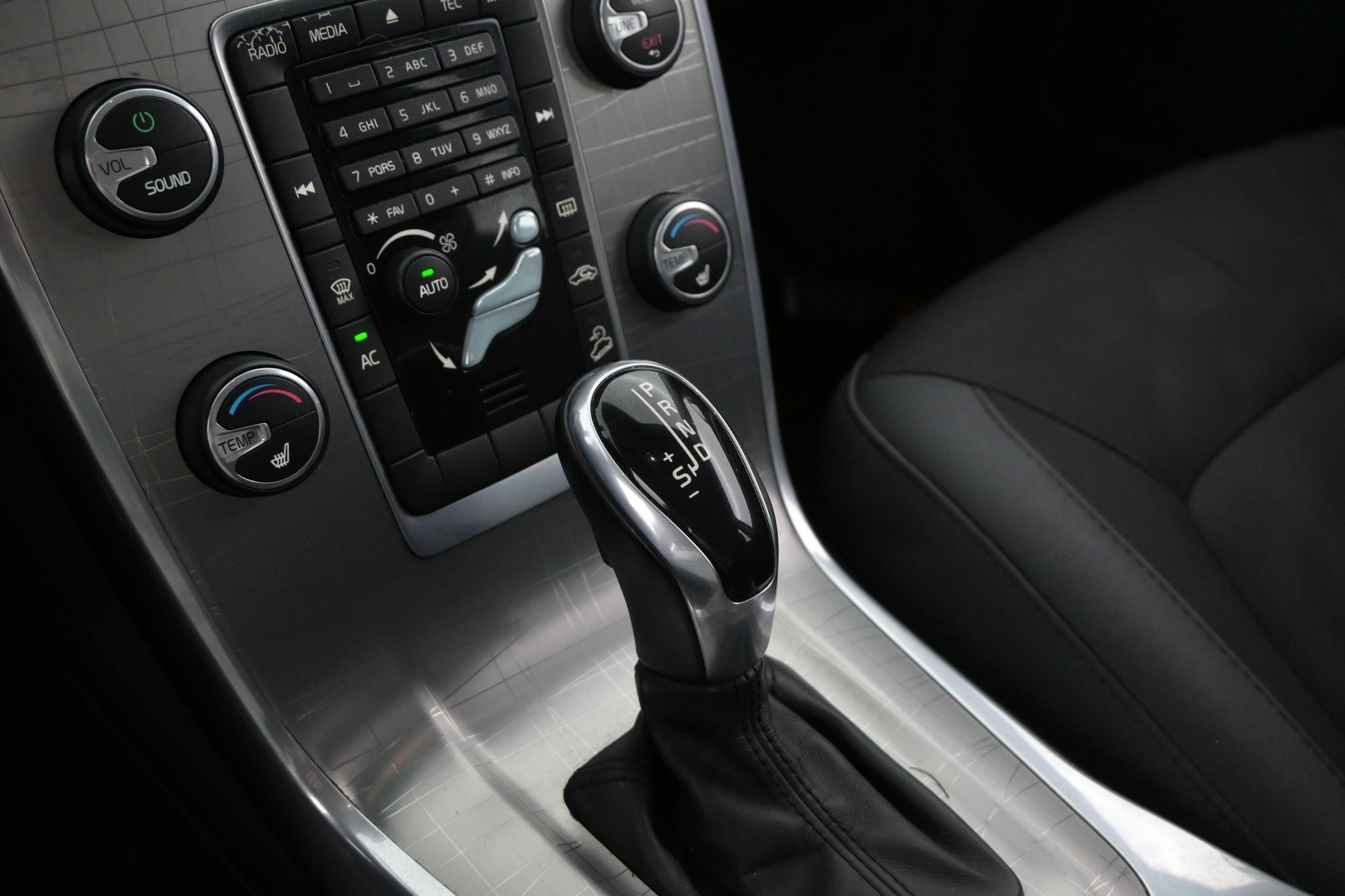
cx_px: 672
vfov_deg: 38.4
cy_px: 448
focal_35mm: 34
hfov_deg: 55.1
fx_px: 1289
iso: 2500
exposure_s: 1/50
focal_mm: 23
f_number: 4.2
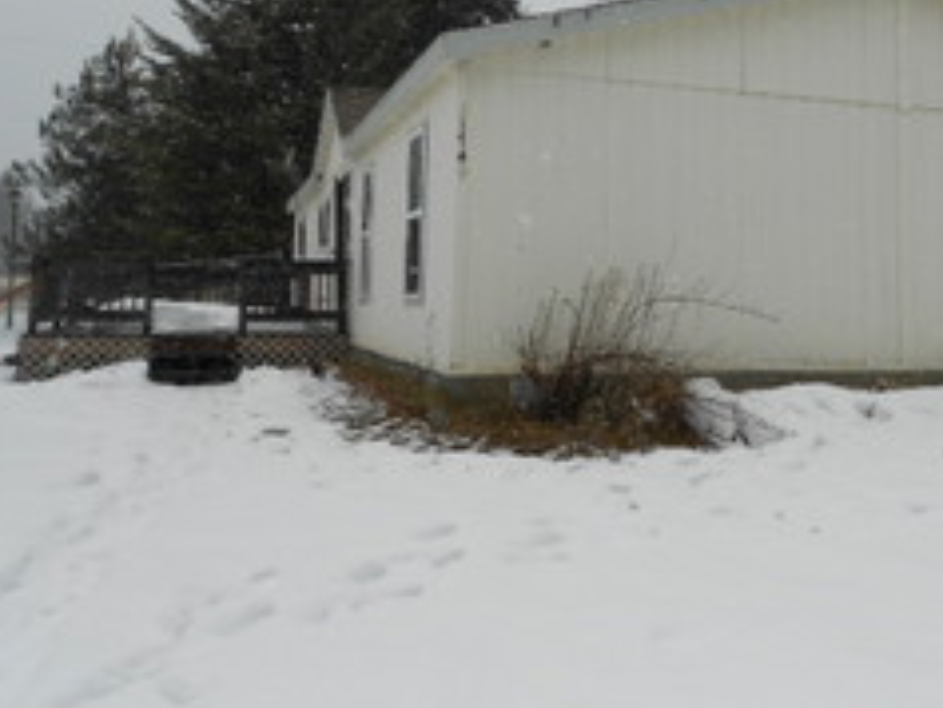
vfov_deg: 37.1
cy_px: 199
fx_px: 1036
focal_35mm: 38
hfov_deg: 48.1
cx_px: 629
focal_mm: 4.6
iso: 80
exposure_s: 1/640
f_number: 3.2
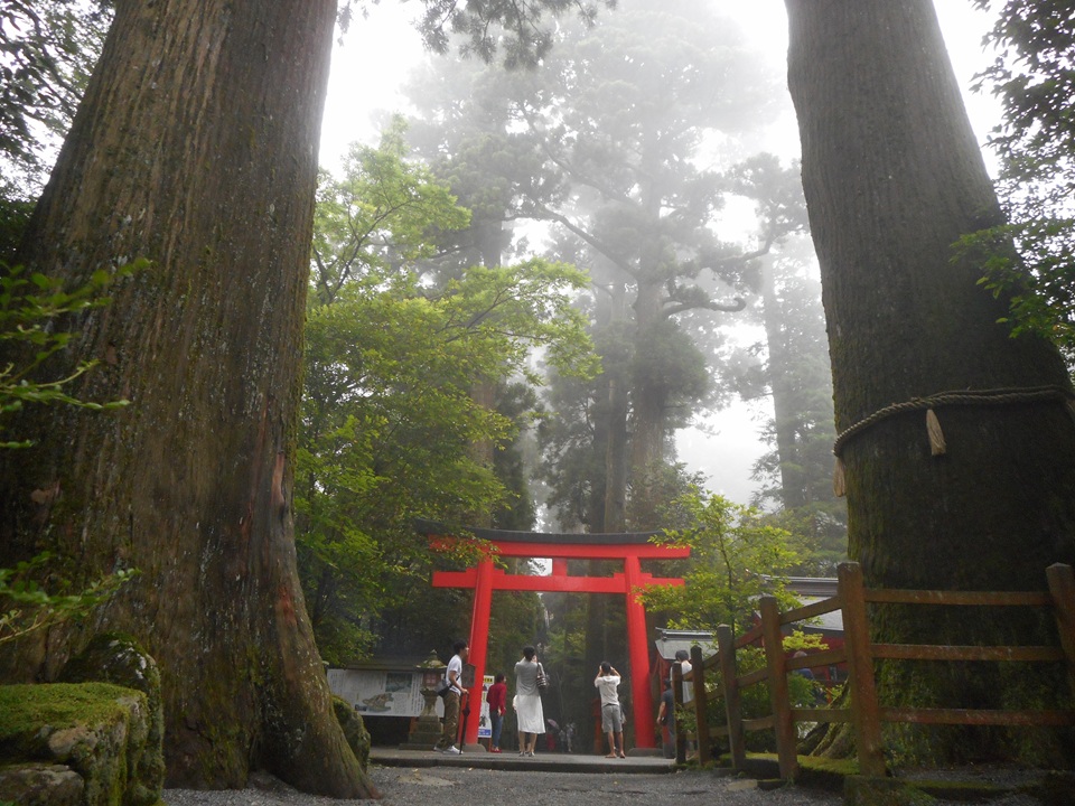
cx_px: 538
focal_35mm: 25
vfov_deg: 54.9
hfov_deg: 69.4
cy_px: 403
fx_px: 776
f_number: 3.7
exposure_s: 1/30
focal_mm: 4.5
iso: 250
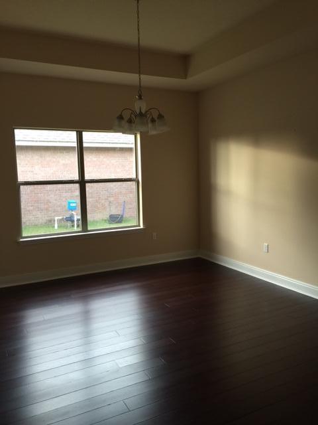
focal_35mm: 29
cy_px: 212
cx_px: 159
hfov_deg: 48.2
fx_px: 355
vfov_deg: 61.7
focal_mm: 4.15
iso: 40
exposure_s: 1/15
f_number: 2.2
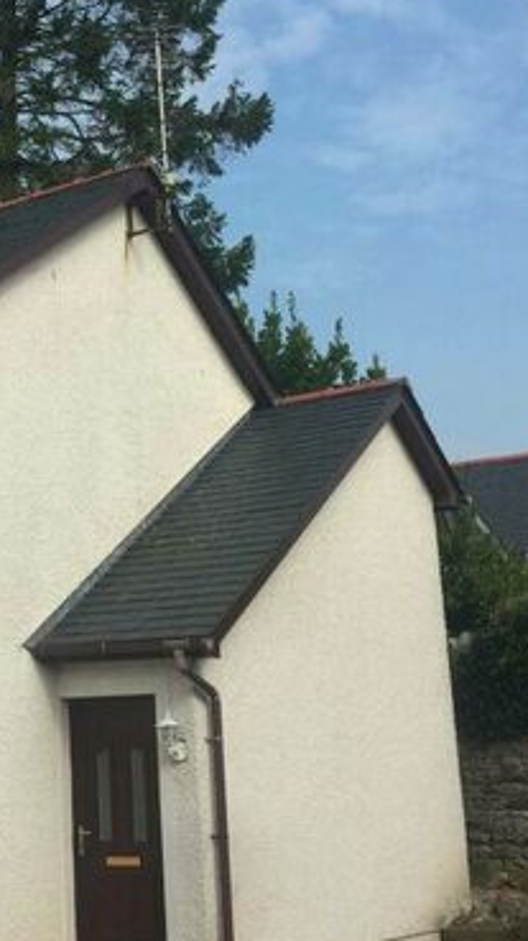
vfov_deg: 34.9
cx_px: -15
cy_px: 427
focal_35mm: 60
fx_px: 1496
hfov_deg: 19.4
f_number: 2.2
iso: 32
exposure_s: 1/2083
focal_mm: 4.15
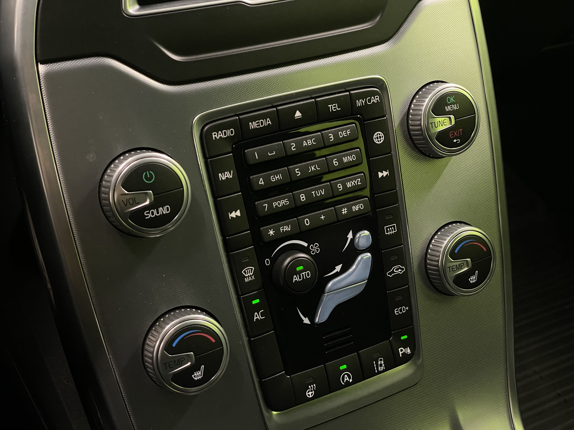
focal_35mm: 52
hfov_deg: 36.8
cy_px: 215
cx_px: 287
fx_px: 862
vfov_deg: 28.0
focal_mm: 6
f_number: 2
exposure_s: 1/50
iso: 250
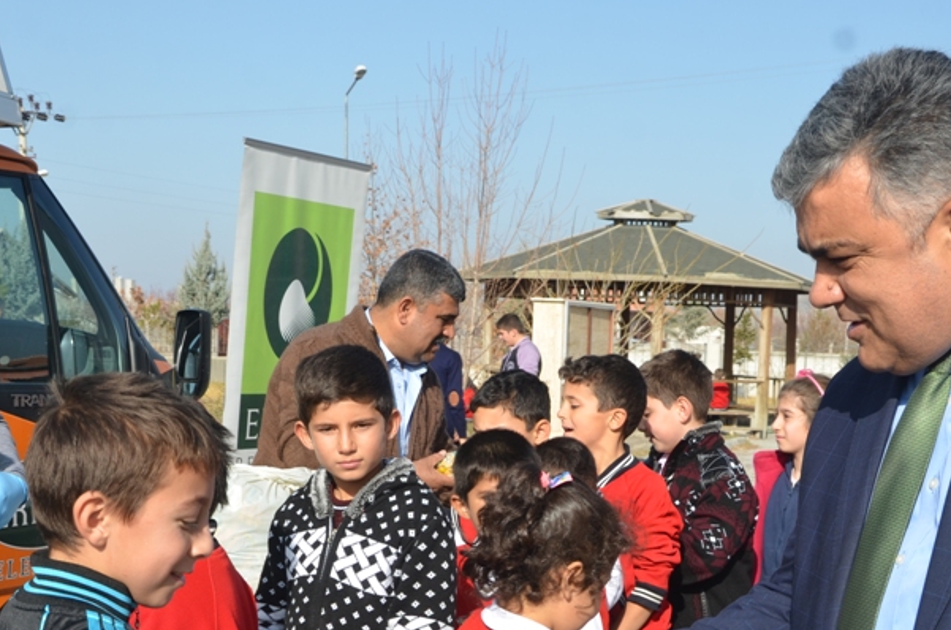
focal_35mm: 64
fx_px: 1683
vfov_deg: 20.9
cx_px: 498
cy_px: 527
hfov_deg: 31.5
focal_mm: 25
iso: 125
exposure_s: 1/250
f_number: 8
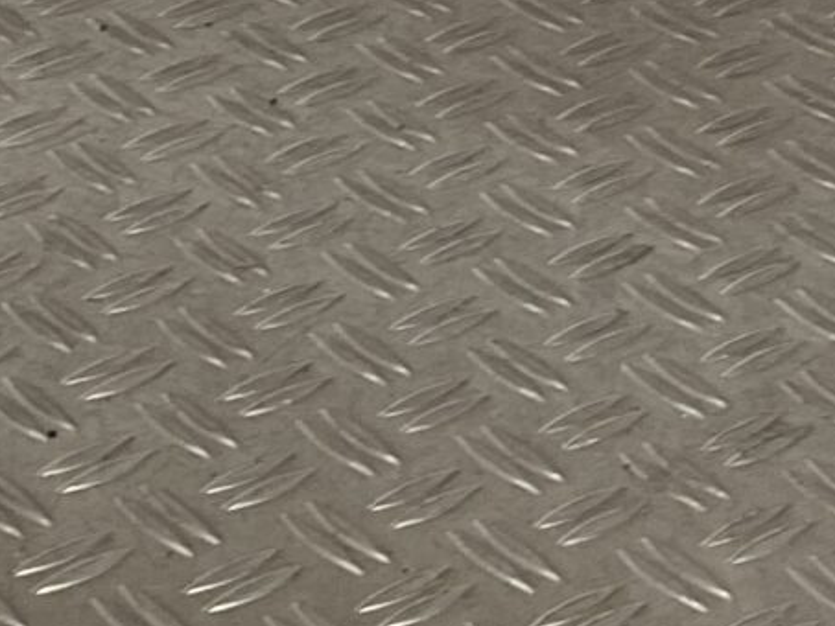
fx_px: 3957
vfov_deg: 8.6
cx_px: 258
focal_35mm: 164
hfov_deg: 12.0
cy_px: -600
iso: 20
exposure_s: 1/120
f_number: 1.8
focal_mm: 3
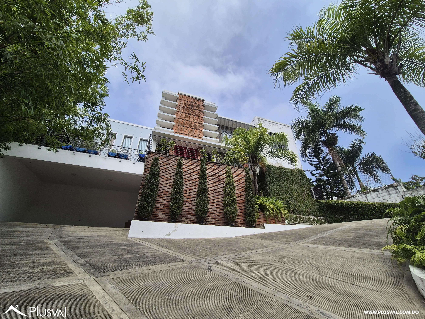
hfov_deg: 106.2
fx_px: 160
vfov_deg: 89.9
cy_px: 160
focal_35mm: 13
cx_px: 212
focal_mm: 2.2
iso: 50
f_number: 2.2
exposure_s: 1/2400
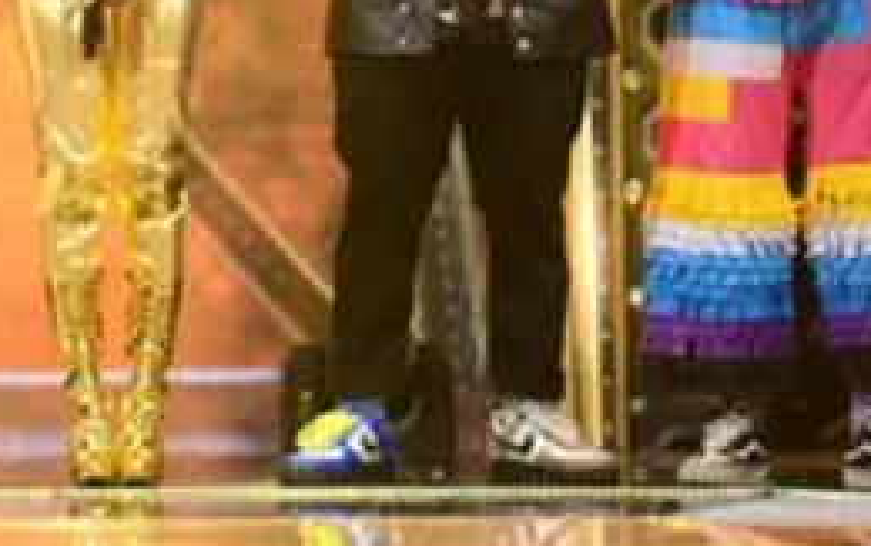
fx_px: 5084
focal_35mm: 214
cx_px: 265
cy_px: -265
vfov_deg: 6.1
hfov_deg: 9.8
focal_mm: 70
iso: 800
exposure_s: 1/250
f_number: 2.8
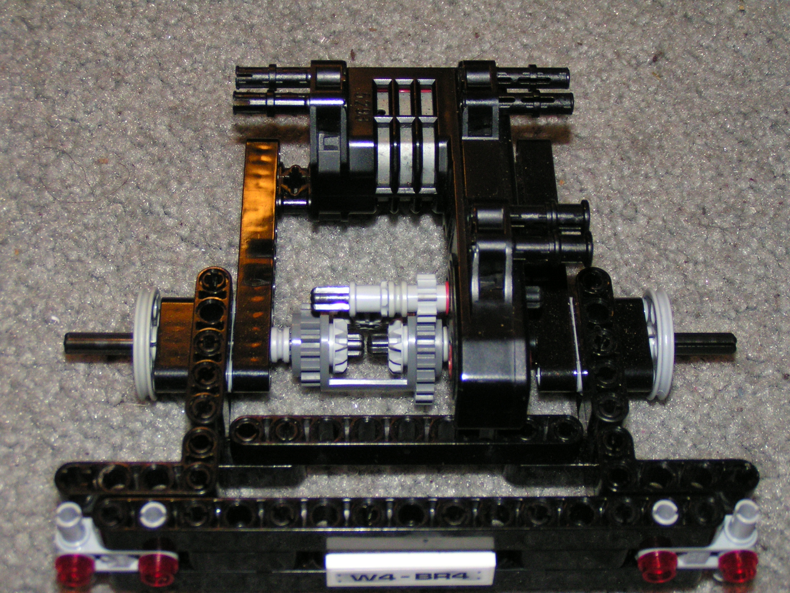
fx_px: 1483
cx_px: 395
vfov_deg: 22.6
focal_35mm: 65
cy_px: 296
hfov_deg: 29.8
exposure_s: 1/80
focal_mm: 10
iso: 200
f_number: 3.2
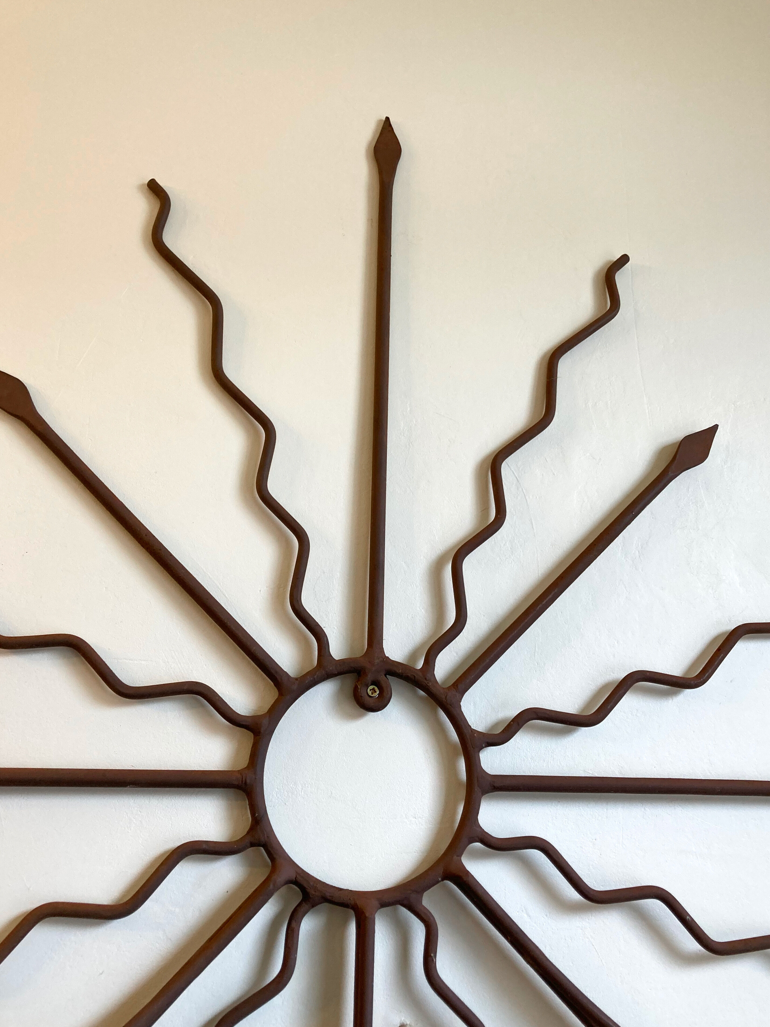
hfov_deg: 49.7
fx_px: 830
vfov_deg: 63.4
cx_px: 385
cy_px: 514
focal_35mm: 28
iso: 64
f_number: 1.8
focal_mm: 3.99
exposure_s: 1/100
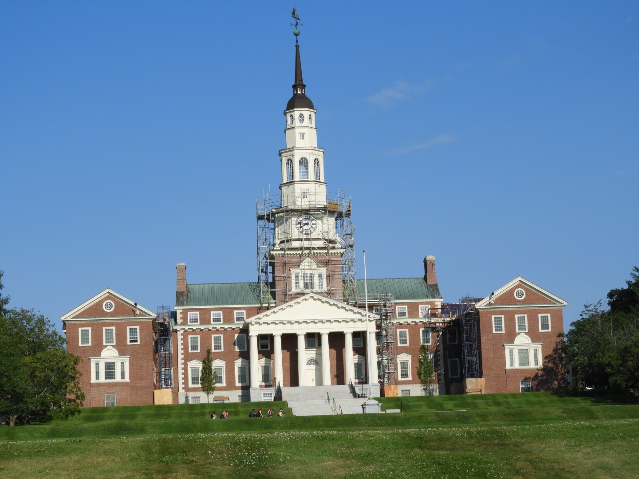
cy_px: 240
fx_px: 1569
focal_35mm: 85
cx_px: 320
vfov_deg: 17.4
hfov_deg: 23.0
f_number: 4.5
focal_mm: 15.2
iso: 100
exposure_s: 1/1250
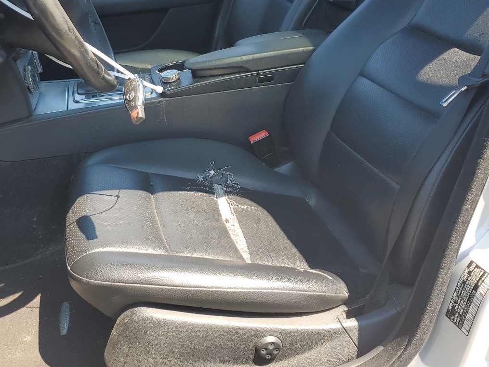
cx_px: 200
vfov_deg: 34.9
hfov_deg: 45.6
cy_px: 133
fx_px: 579
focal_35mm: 41
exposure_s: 1/526
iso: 50
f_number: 1.5
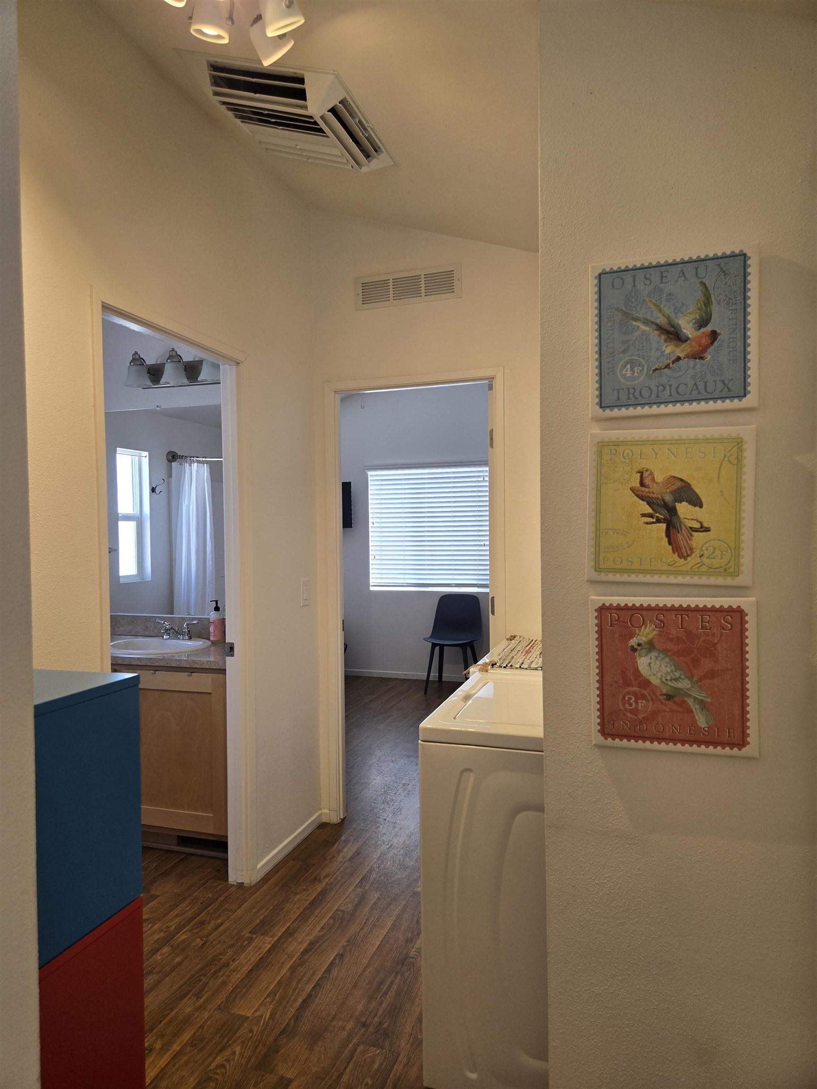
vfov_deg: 73.9
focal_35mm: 23
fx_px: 724
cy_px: 544
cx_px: 408
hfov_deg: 58.9
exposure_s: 1/120
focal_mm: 5.4
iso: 80
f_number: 1.8
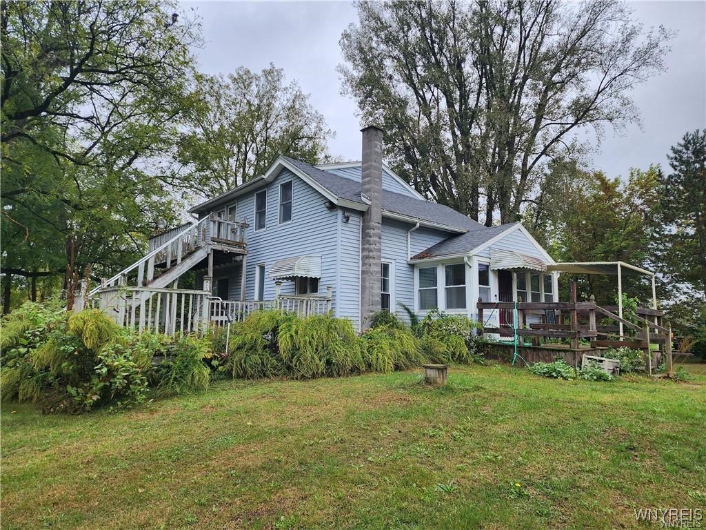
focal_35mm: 23
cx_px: 353
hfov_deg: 73.9
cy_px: 265
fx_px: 469
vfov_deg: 58.9
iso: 16
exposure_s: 1/180
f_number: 1.8
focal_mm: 6.4
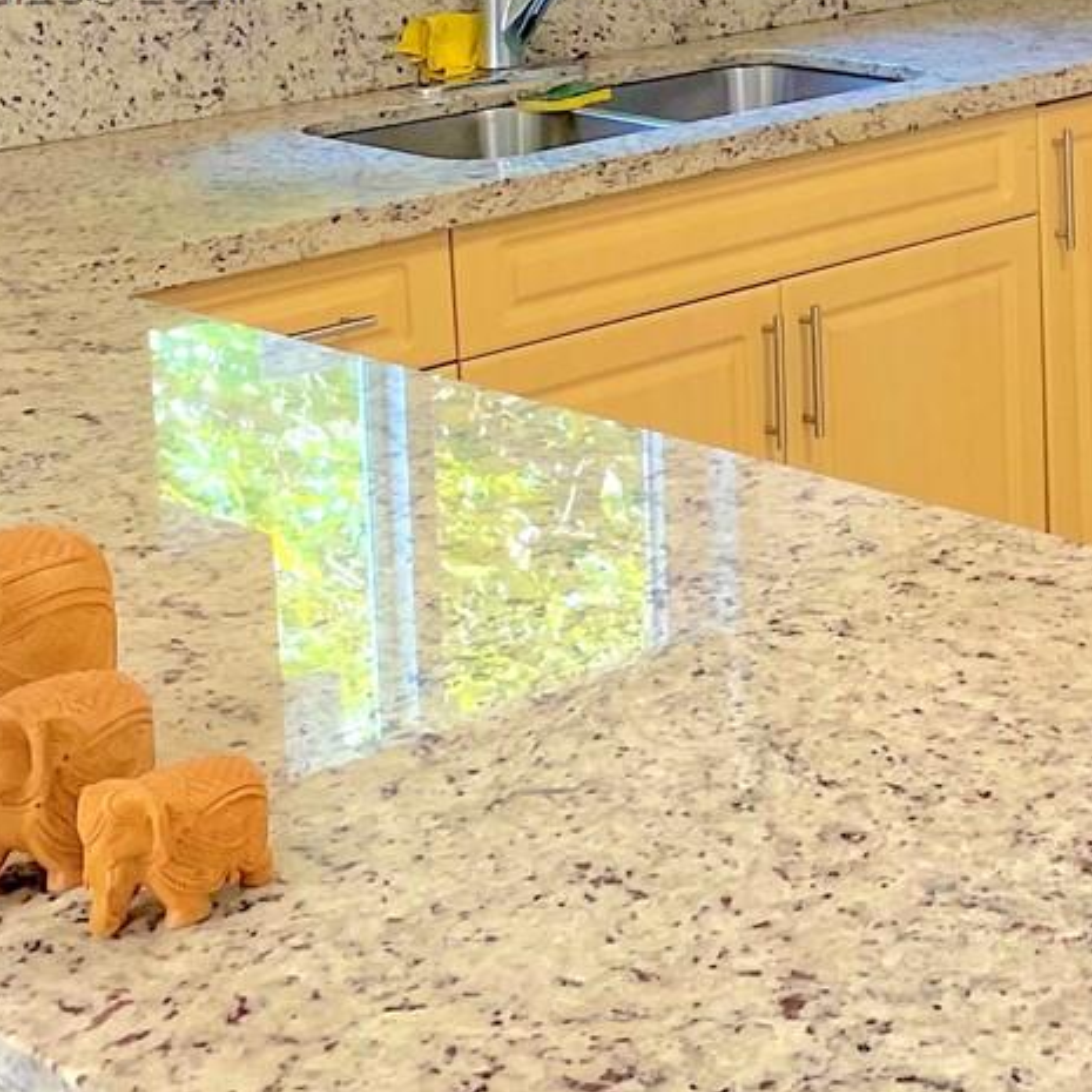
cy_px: -12
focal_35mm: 79
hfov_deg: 20.3
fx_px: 2820
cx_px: 1374
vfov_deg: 21.1
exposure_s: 1/120
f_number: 1.6
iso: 125
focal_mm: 4.2
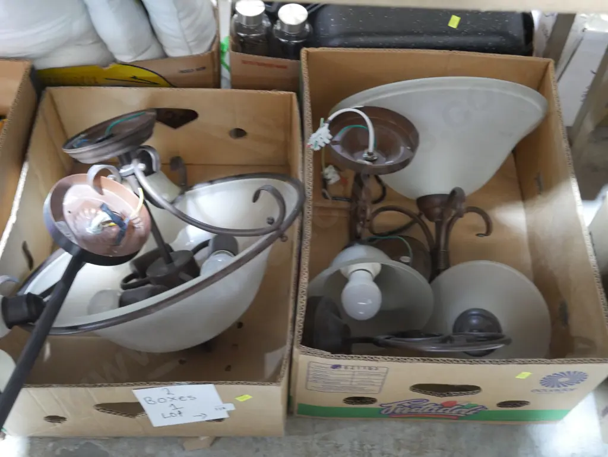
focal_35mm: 42
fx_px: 738
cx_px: 304
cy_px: 228
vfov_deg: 34.4
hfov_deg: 44.8
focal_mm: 21
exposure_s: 1/30
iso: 3200
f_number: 4.6
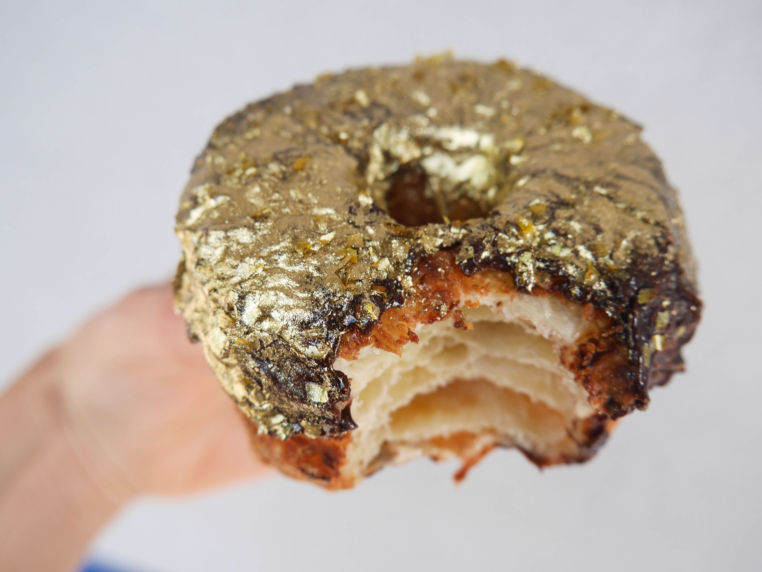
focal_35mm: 32
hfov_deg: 56.8
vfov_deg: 44.2
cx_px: 381
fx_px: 705
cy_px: 286
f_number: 4.5
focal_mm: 16
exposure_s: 1/200
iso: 200
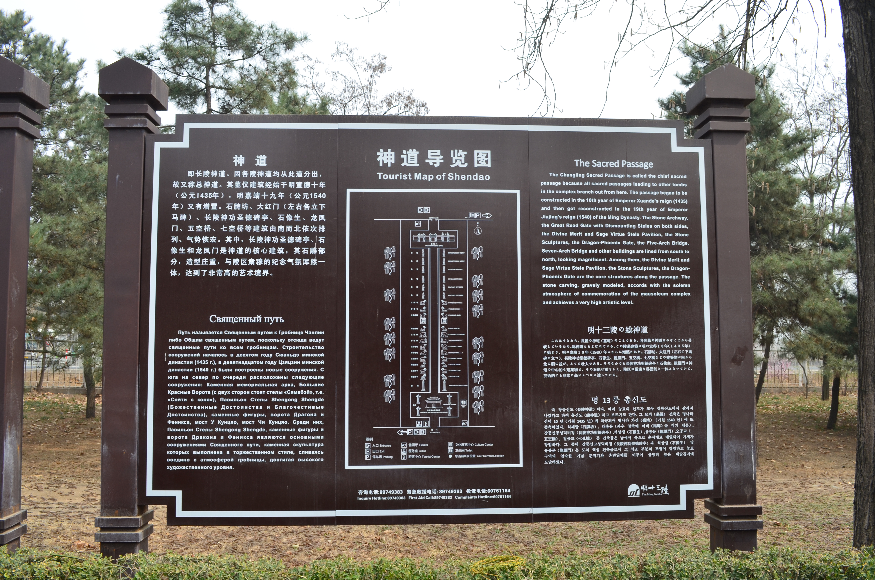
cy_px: 290
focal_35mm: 33
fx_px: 800
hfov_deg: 57.3
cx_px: 438
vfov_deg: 39.8
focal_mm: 22
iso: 200
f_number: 11
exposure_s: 1/125
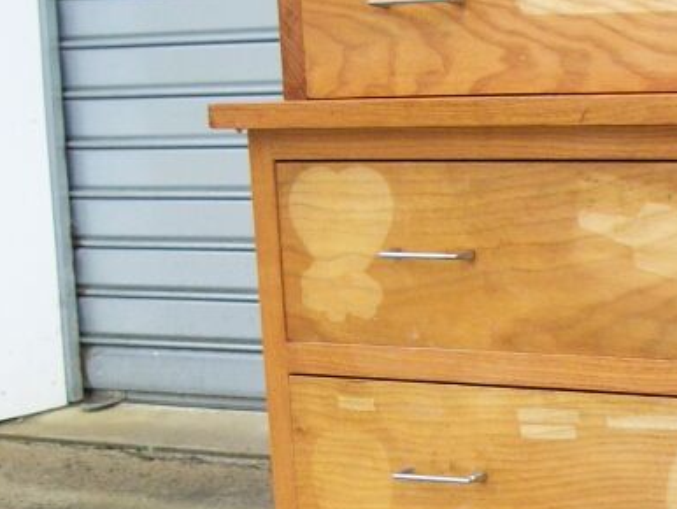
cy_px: 556
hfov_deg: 17.9
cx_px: 724
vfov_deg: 13.7
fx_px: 2074
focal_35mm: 106
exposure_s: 1/250
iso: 80
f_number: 2.9
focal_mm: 5.7
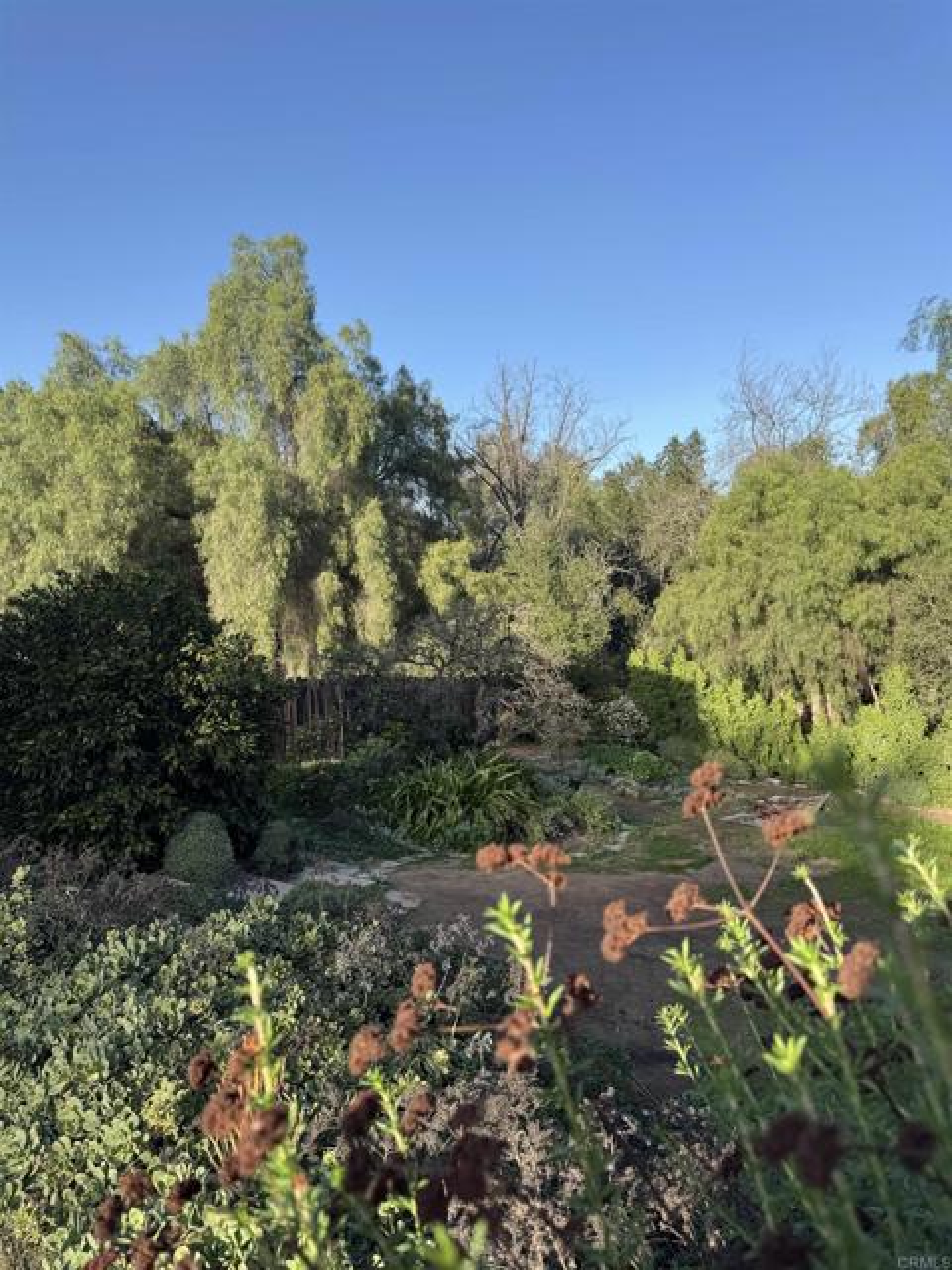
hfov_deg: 56.8
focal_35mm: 24
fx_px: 880
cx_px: 476
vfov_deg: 71.6
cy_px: 635
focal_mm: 6.76
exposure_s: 1/1869
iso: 80
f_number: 1.78
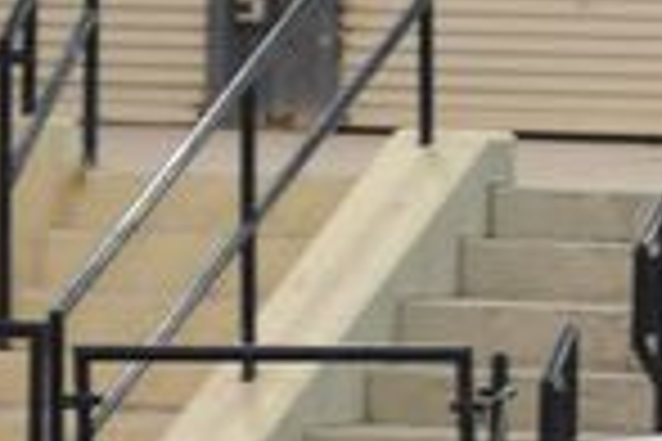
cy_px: 585
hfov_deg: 2.4
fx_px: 16052
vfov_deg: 1.6
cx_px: 842
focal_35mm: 873
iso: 6400
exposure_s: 1/400
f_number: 2.8
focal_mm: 200
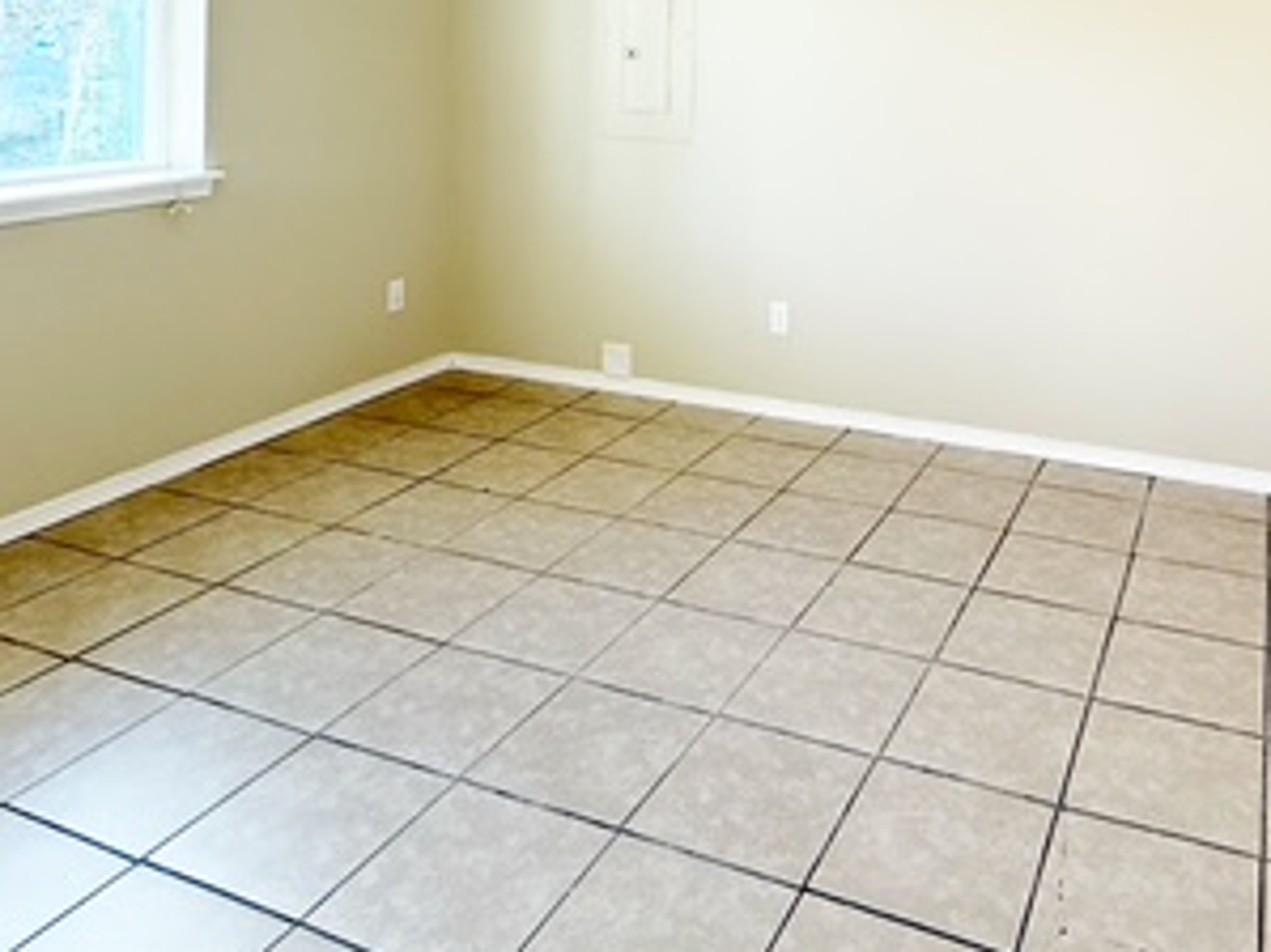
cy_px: 60
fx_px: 1101
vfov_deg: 42.1
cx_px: 880
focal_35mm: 30
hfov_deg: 58.2
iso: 125
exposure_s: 1/120
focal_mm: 2.22
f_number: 2.2
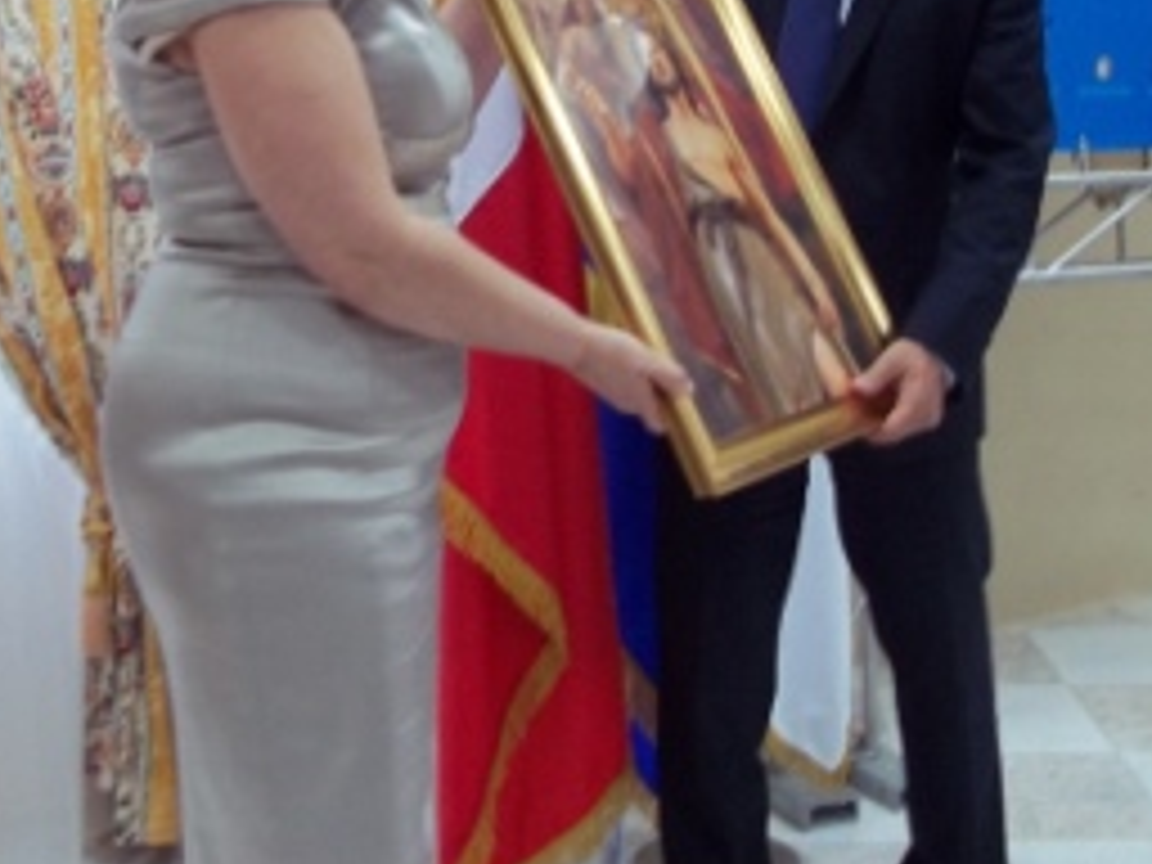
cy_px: 162
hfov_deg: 34.3
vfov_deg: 25.6
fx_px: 1864
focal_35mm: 56
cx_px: 616
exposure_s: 1/15
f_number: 2.9
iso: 160
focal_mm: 5.7
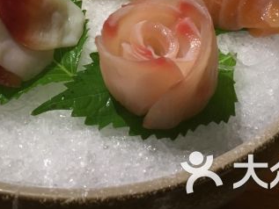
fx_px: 516
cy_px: -13
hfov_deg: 30.0
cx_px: 93
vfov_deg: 21.9
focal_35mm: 64
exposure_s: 1/33
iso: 125
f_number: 2.2
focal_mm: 4.15
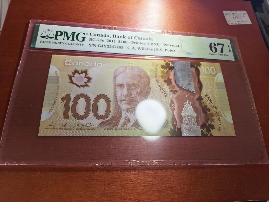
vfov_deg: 56.8
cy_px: 101
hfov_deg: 71.6
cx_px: 134
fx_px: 187
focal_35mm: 24
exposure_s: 1/264
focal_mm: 5.75
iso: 320
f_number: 2
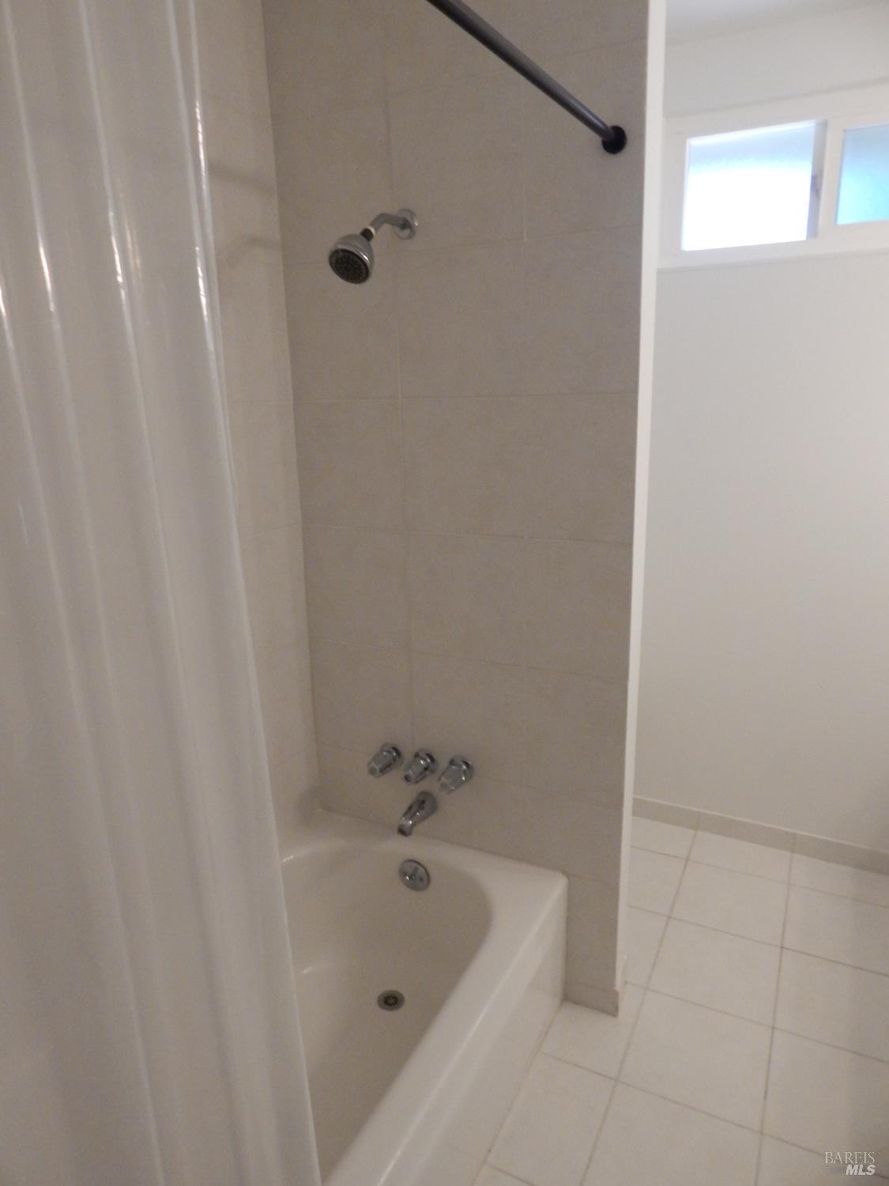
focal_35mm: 22
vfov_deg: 76.4
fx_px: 753
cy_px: 593
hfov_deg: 61.1
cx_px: 444
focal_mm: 4
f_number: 3
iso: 400
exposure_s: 1/125
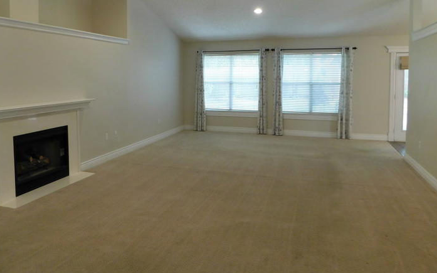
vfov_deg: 43.9
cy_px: 93
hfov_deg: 66.4
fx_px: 333
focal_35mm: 28
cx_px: 203
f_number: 3
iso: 280
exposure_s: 1/30
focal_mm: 4
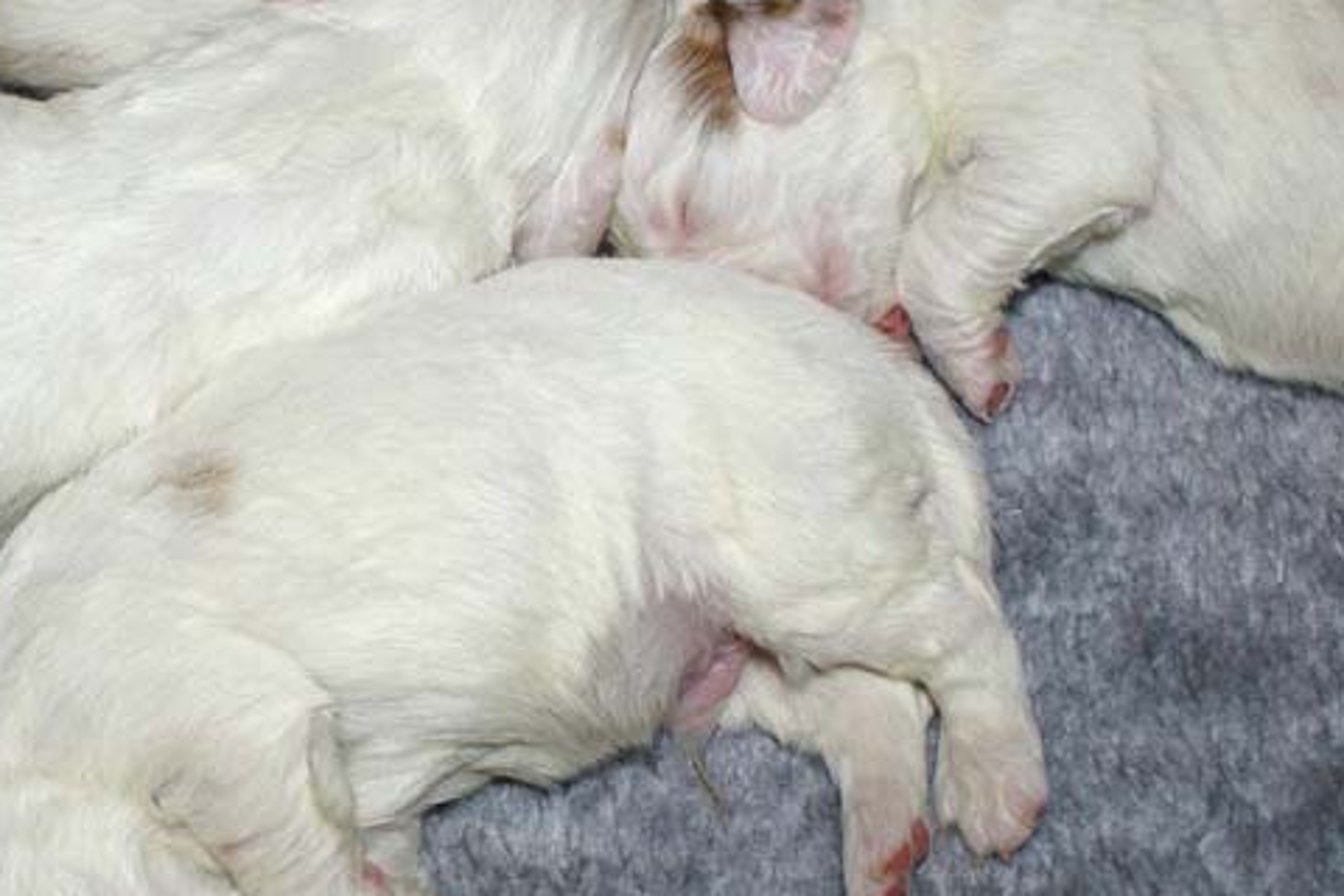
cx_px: 302
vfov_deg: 22.2
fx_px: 2277
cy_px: 543
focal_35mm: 61
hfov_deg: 32.1
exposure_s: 1/60
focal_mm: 26
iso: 400
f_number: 5.6
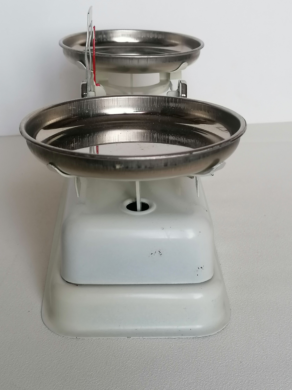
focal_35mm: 54
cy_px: 195
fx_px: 607
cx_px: 146
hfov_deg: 27.0
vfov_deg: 35.5
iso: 80
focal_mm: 4.75
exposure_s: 1/60
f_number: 1.8
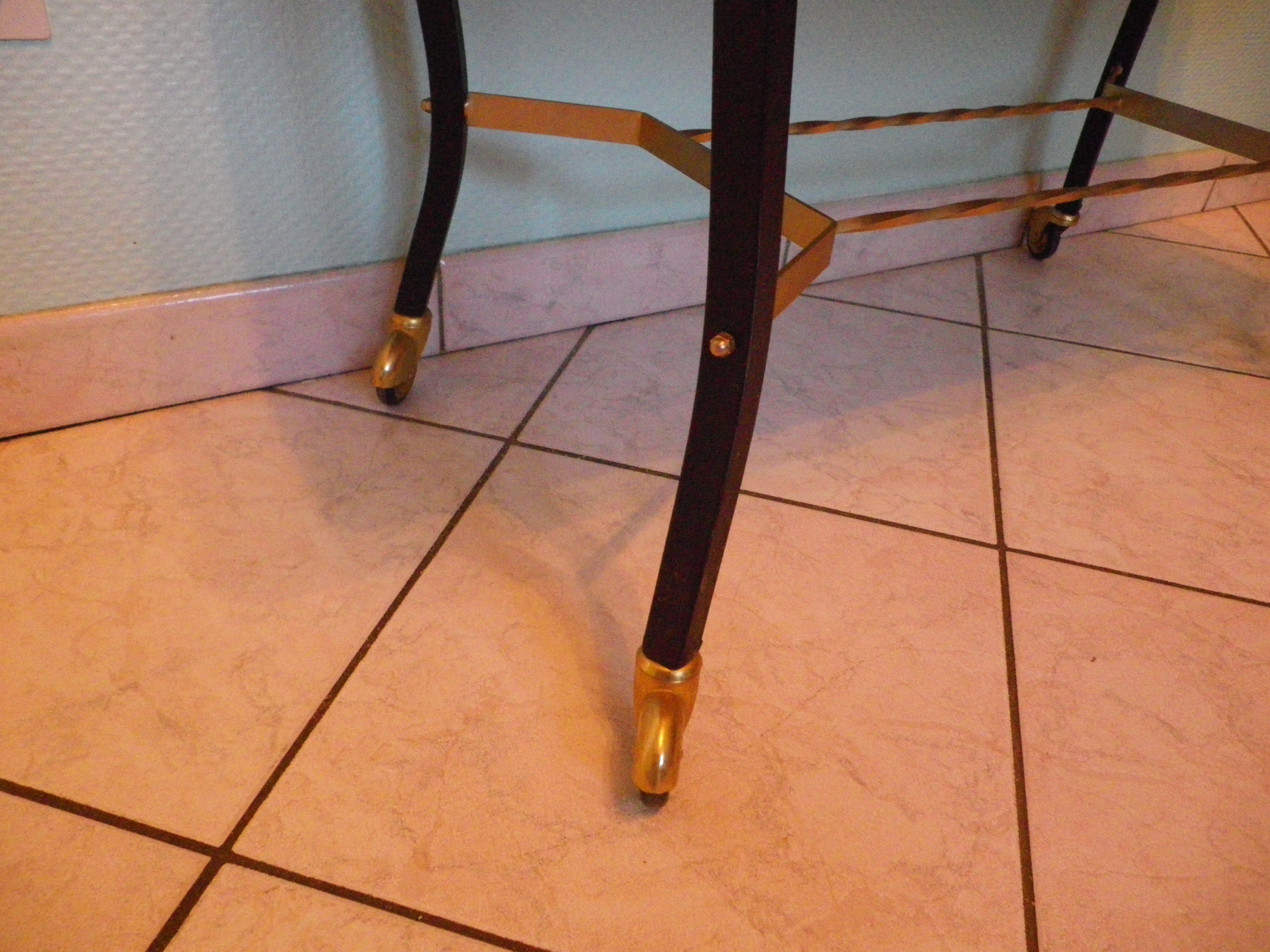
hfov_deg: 63.4
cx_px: 635
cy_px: 476
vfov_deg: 49.7
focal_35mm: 28
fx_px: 1027
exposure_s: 1/30
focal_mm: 4.9
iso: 800
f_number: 2.6
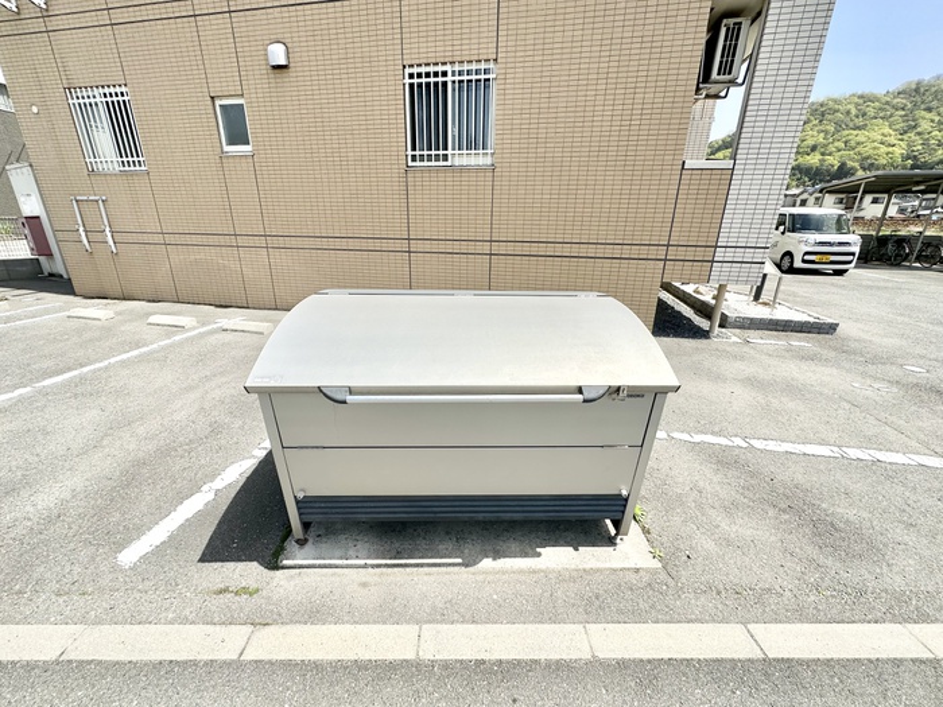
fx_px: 381
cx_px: 472
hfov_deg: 102.1
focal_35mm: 14
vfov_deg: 85.7
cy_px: 354
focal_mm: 2.22
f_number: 2.2
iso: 50
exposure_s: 1/3509
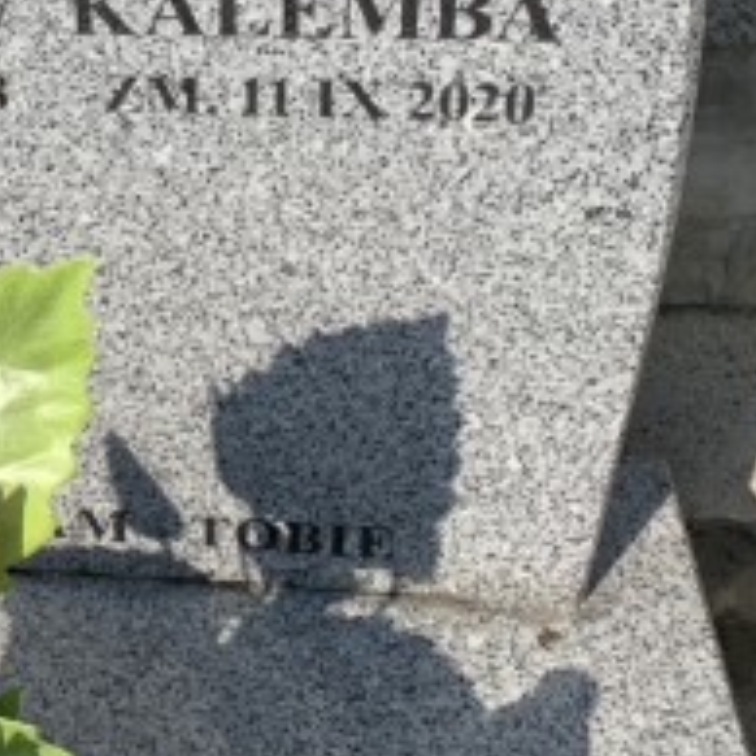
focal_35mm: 76
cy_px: -82
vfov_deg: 21.5
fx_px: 1878
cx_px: -207
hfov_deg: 20.9
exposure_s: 1/2833
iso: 25
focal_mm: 4.25
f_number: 1.8
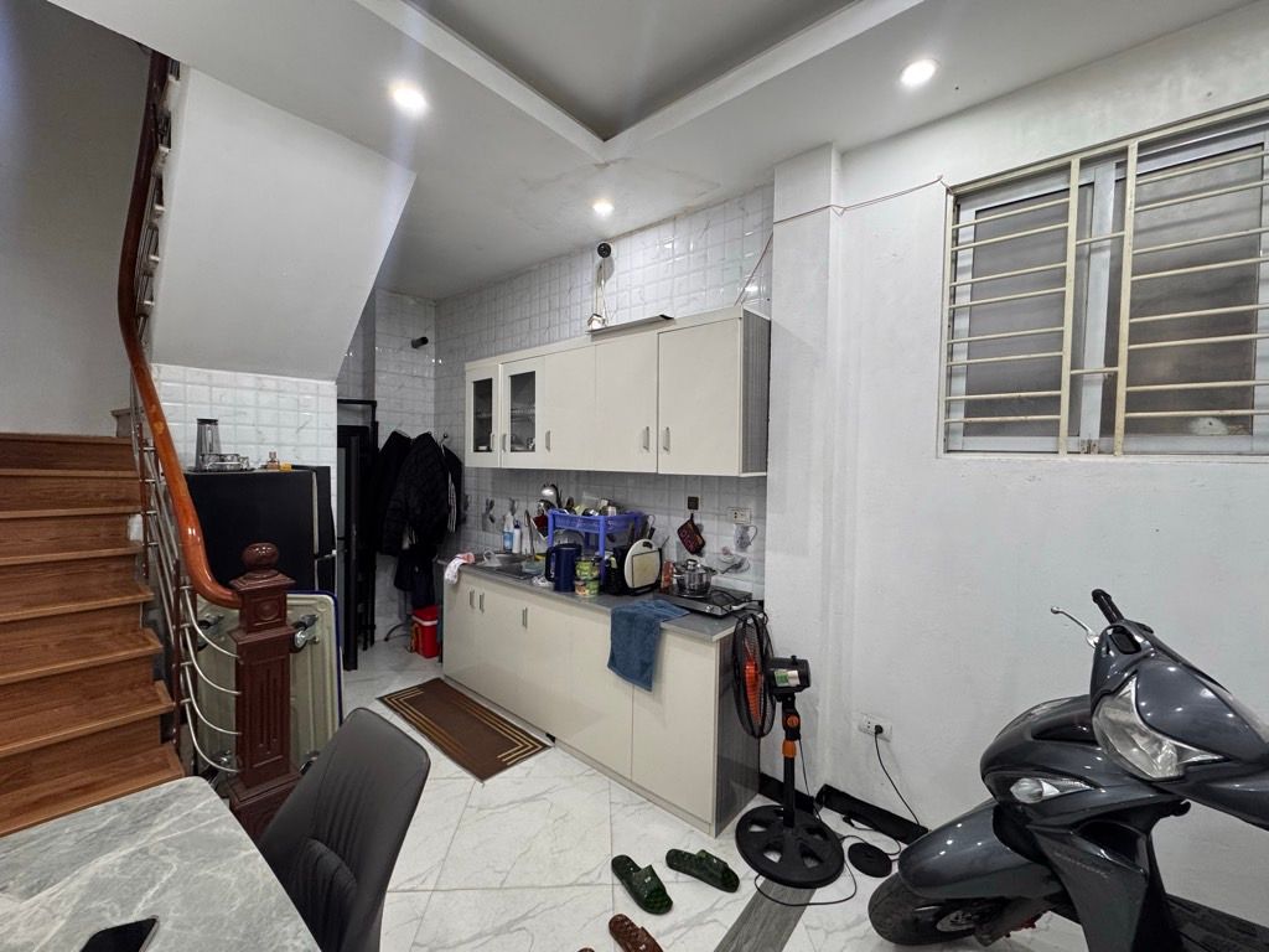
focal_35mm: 14
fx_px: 513
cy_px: 476
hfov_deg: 102.1
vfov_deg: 85.7
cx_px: 634
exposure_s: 1/100
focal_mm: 2.22
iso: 250
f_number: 2.2
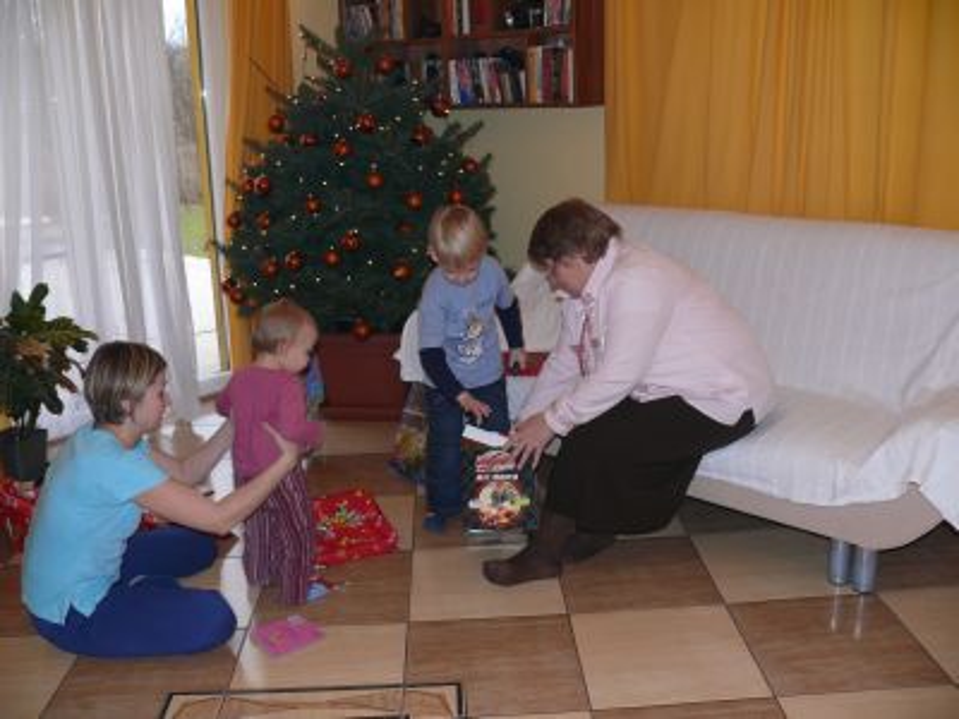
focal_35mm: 35
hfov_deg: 52.6
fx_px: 970
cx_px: 480
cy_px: 360
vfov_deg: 40.7
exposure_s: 1/30
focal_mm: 7.4
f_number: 2.8
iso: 100
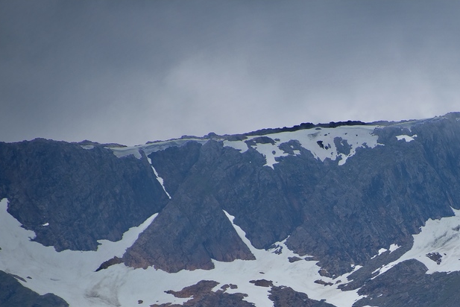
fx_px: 7951
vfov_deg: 2.2
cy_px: 317
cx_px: 431
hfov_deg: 3.3
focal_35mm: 622
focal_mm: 300
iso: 220
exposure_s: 1/640
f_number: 5.6
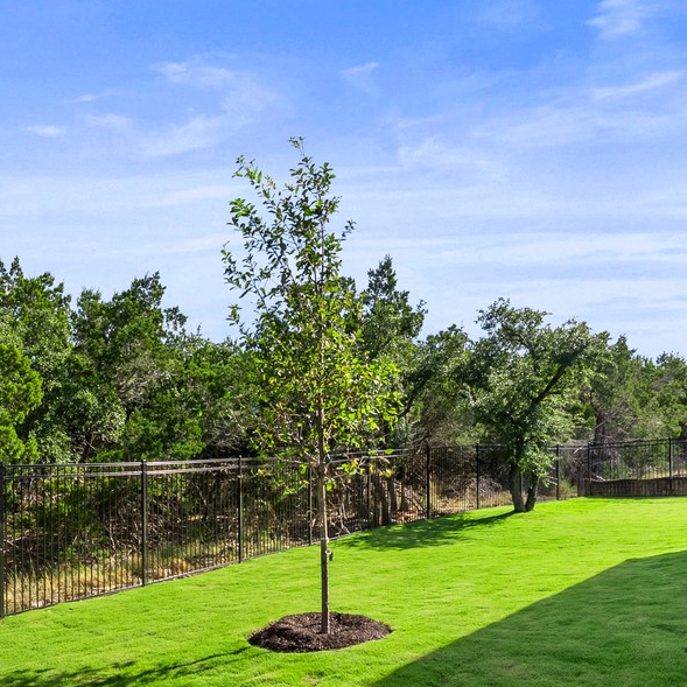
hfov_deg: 55.0
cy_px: 475
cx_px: 185
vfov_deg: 55.7
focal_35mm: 28
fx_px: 629
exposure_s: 1/125
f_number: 11
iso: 200
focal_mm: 12
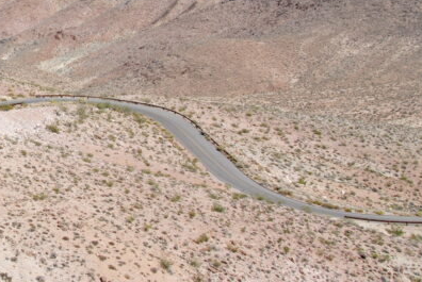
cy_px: 76
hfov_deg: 20.9
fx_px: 1091
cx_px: -29
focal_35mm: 93
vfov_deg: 14.7
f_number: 8
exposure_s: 1/250
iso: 100
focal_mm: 24
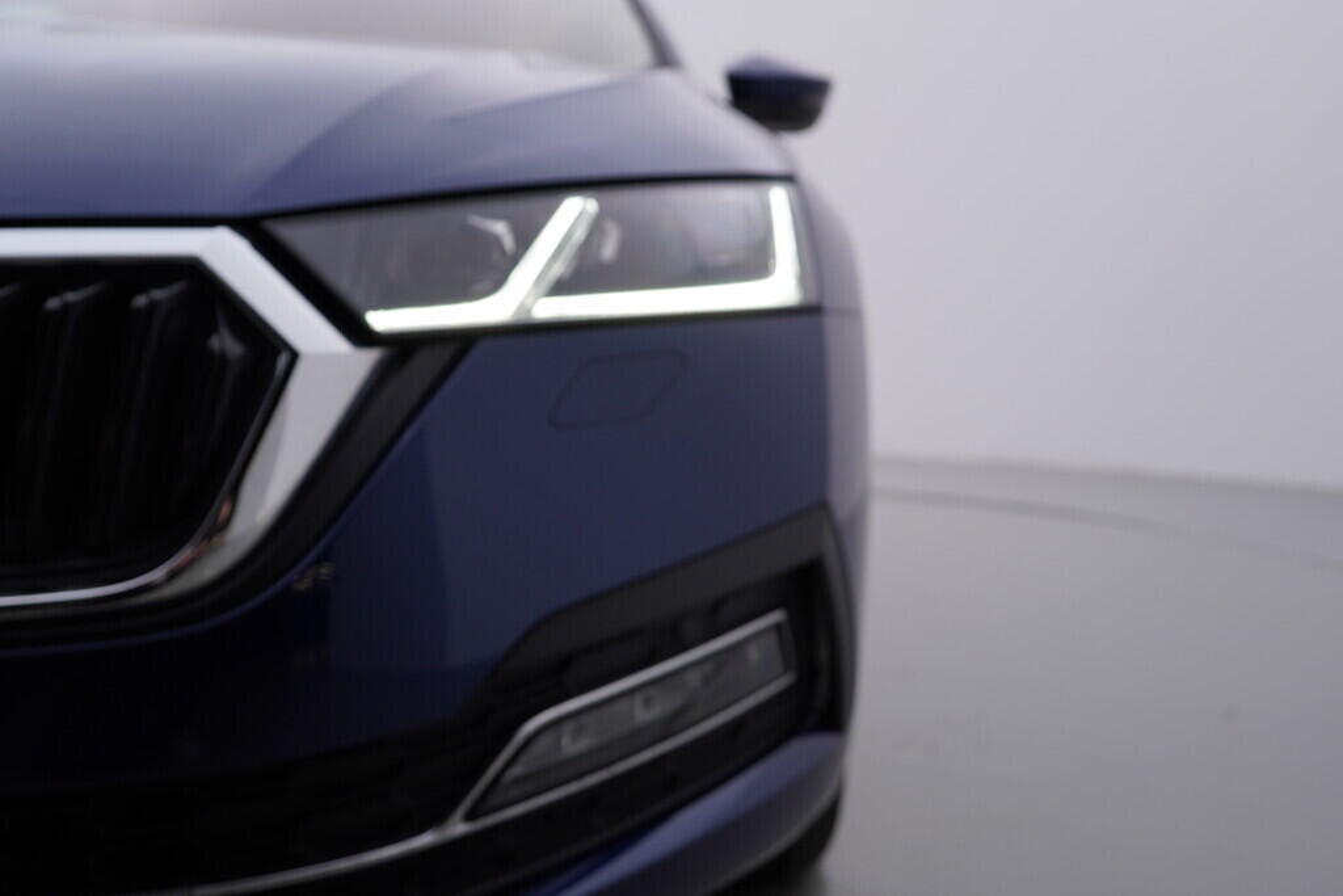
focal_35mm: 36
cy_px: 448
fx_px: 1343
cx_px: 672
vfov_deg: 36.9
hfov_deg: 53.1
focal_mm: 24
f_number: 4.5
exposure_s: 1/100
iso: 125
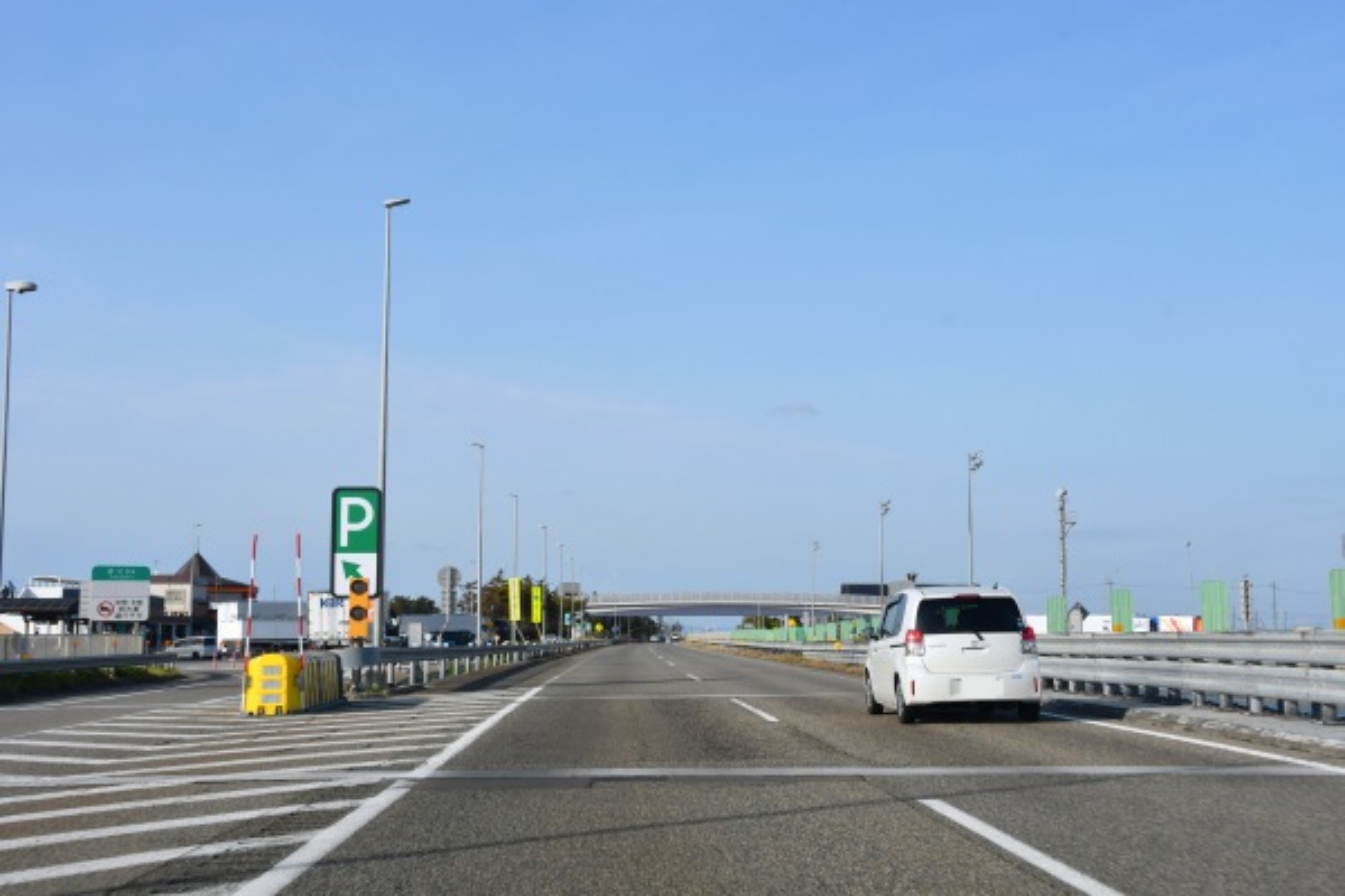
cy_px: 448
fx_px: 1718
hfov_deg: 42.7
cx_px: 672
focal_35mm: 46
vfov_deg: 29.2
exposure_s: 1/500
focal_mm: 31
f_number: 11
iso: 400
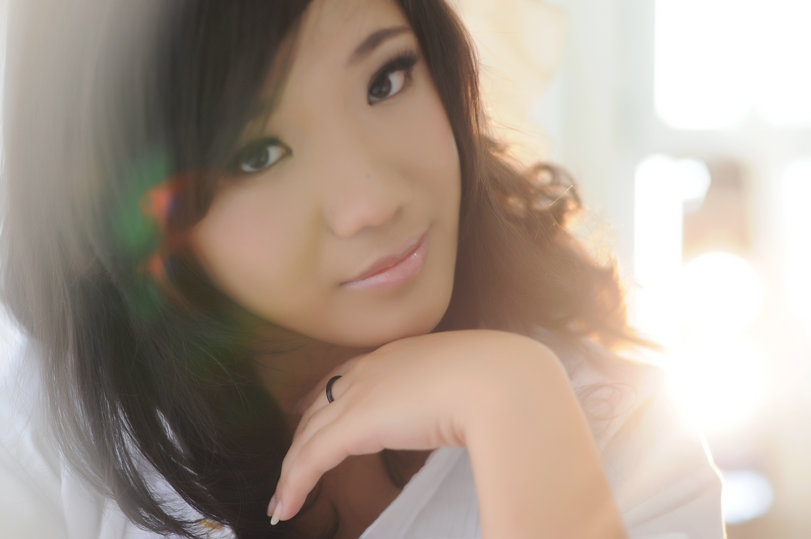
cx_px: 406
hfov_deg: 27.0
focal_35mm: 75
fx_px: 1688
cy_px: 270
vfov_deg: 18.1
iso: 200
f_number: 2.2
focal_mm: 50
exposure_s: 1/100
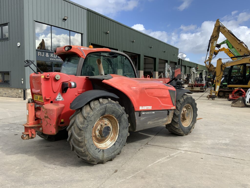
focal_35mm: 29
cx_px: 125
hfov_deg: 61.7
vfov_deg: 48.2
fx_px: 209
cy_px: 94
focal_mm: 3
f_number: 1.8
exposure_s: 1/1168
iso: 16
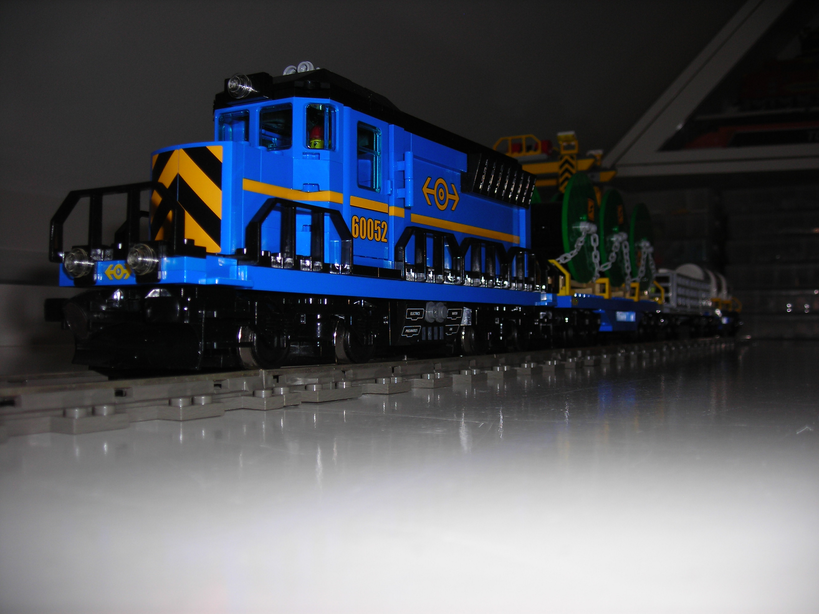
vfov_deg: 37.7
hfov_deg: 49.0
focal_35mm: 38
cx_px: 410
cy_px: 307
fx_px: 899
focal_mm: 6.3
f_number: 3.2
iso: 50
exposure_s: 1/60.1
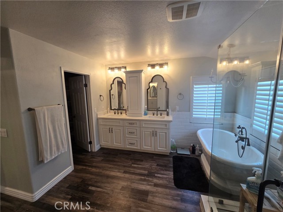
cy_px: 106
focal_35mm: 13
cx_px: 142
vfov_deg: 89.9
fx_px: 106
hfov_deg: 106.2
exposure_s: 1/60
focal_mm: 2.2
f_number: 2.2
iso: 160
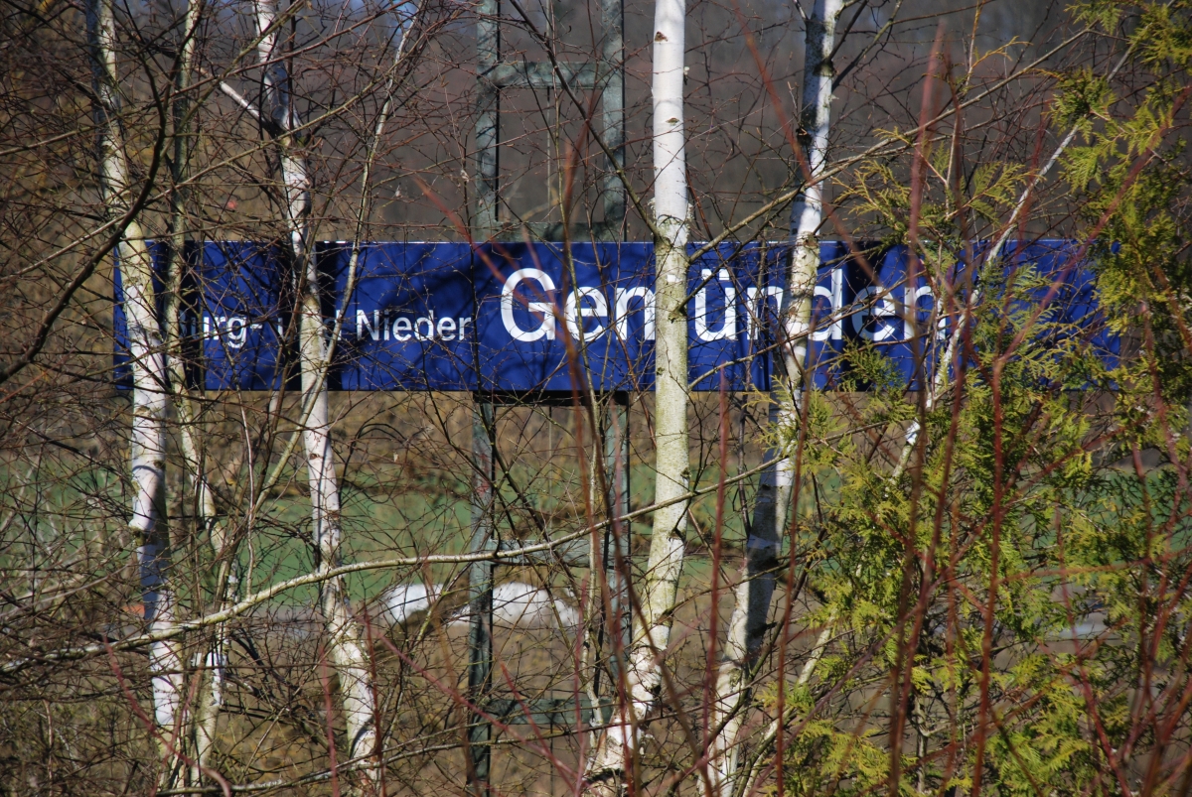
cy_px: 398
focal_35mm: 202
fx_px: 6712
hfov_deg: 10.1
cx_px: 596
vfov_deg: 6.8
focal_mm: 135
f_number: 7.1
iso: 250
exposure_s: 1/800
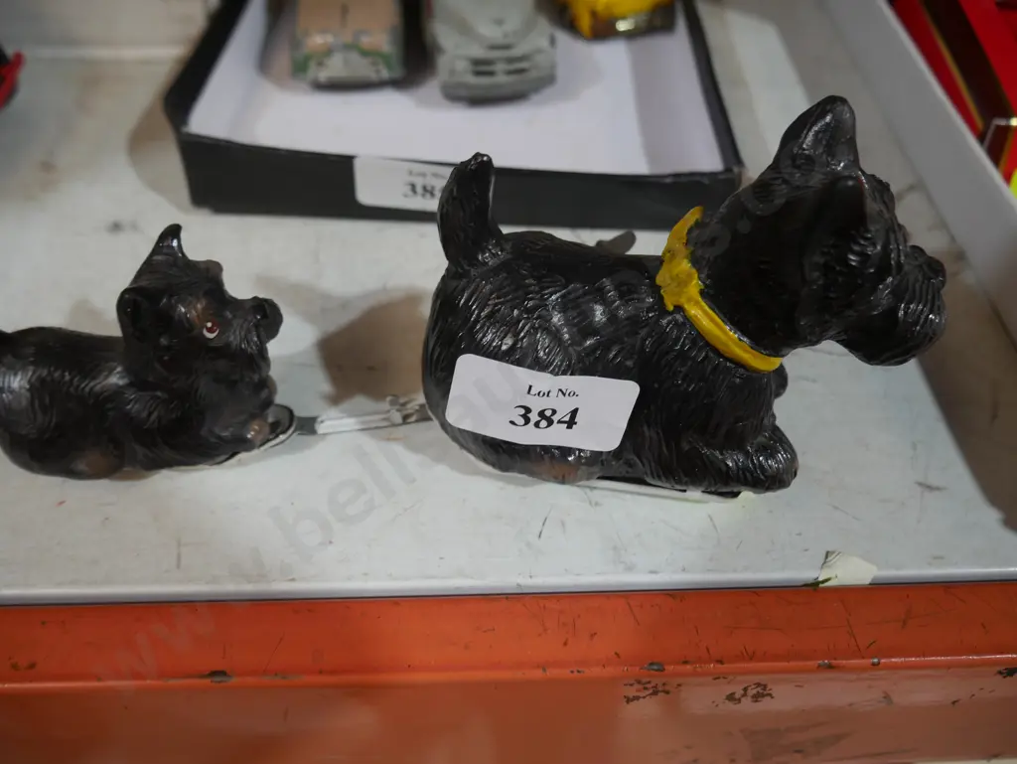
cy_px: 382
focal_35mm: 30
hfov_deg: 59.9
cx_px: 508
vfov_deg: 46.8
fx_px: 882
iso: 400
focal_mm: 15
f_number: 3.6
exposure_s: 1/60
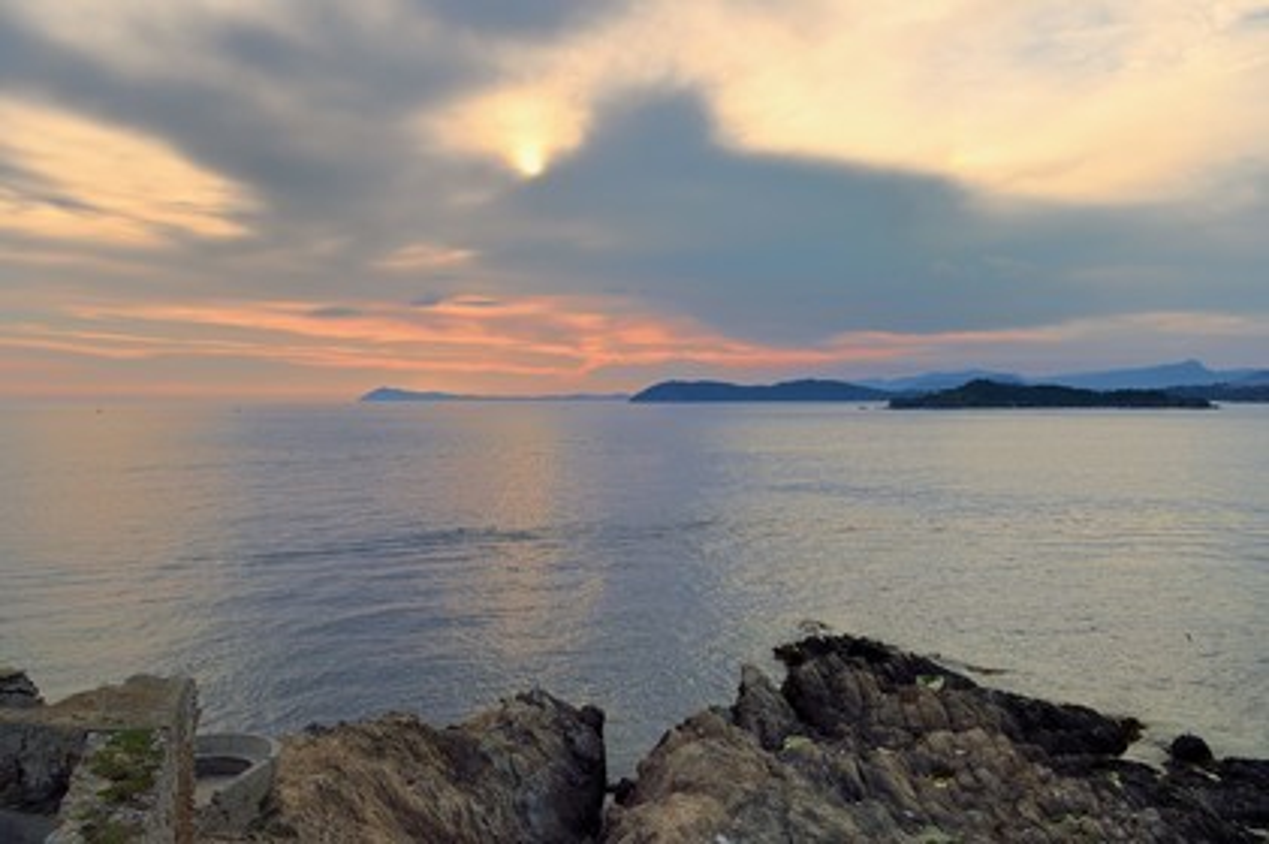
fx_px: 1021
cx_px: 634
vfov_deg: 44.9
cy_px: 422
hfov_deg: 63.7
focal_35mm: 29
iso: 200
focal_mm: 29
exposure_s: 1/500
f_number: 7.1
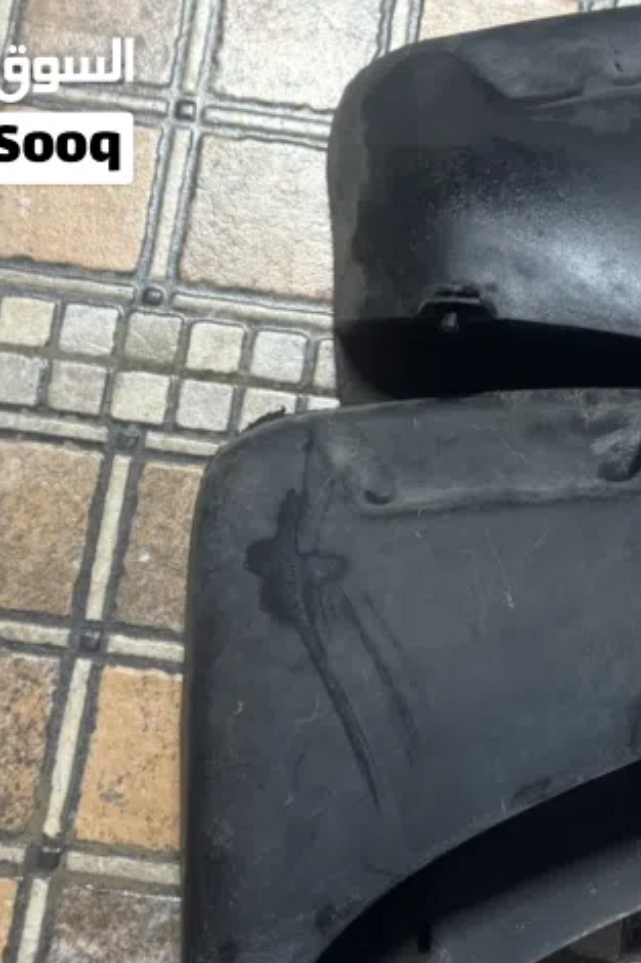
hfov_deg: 38.3
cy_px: 479
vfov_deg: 55.8
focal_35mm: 34
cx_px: 442
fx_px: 909
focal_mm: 6.76
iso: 400
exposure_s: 1/60
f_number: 1.78
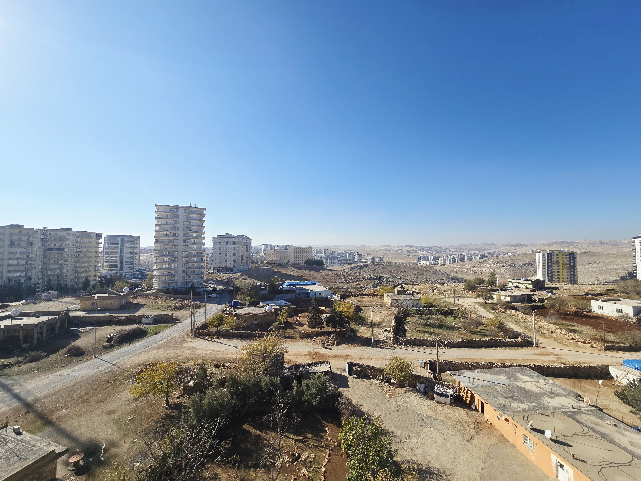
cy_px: 240
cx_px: 320
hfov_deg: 106.2
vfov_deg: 89.9
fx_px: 241
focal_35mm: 13
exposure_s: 1/3589
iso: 50
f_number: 2.2
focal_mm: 2.2
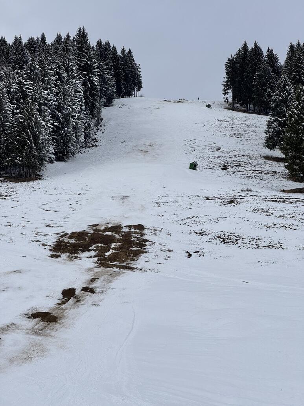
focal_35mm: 77
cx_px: 152
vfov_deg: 25.3
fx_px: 901
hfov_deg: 19.1
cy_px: 203
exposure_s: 1/1449
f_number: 2.8
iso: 25
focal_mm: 9
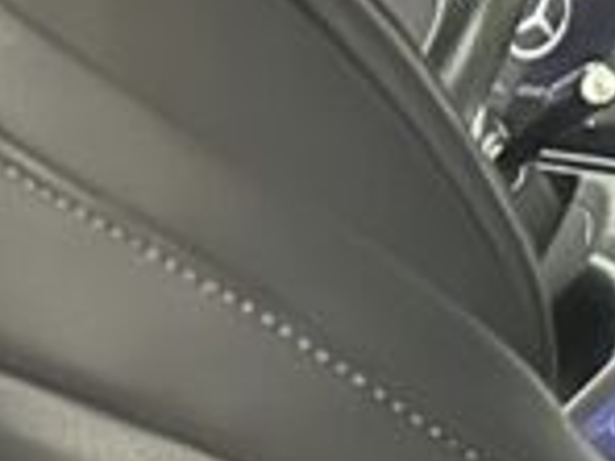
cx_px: -1201
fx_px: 2949
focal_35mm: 166
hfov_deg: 9.5
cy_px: 876
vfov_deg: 8.5
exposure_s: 1/25
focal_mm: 6.86
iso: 2000
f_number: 1.78
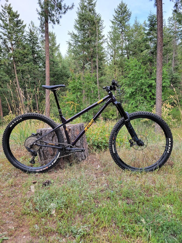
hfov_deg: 53.1
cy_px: 122
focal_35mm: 26
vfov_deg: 67.3
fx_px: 182
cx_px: 91
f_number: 1.8
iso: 40
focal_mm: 5.4
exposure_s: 1/225
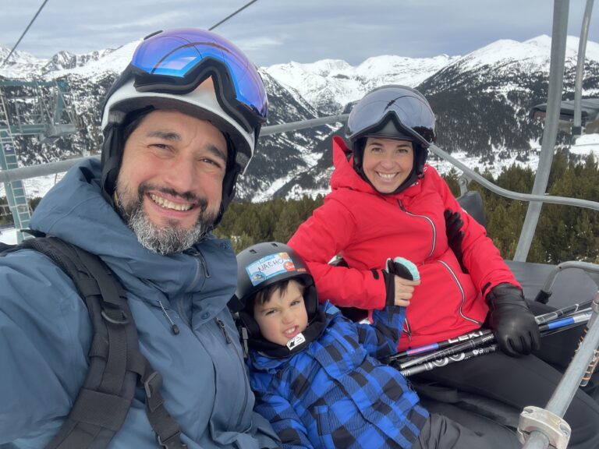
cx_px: 300
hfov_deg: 73.9
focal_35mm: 23
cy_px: 224
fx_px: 398
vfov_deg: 58.9
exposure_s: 1/342
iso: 32
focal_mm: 2.71
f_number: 2.2
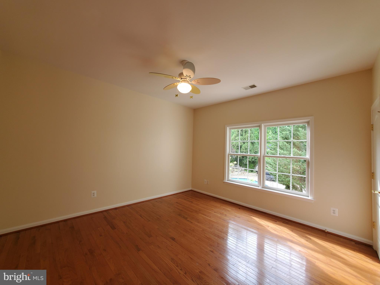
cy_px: 142
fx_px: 143
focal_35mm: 13
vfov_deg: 89.9
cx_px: 190
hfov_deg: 106.2
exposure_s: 1/60
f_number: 2.2
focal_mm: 1.8
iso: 80
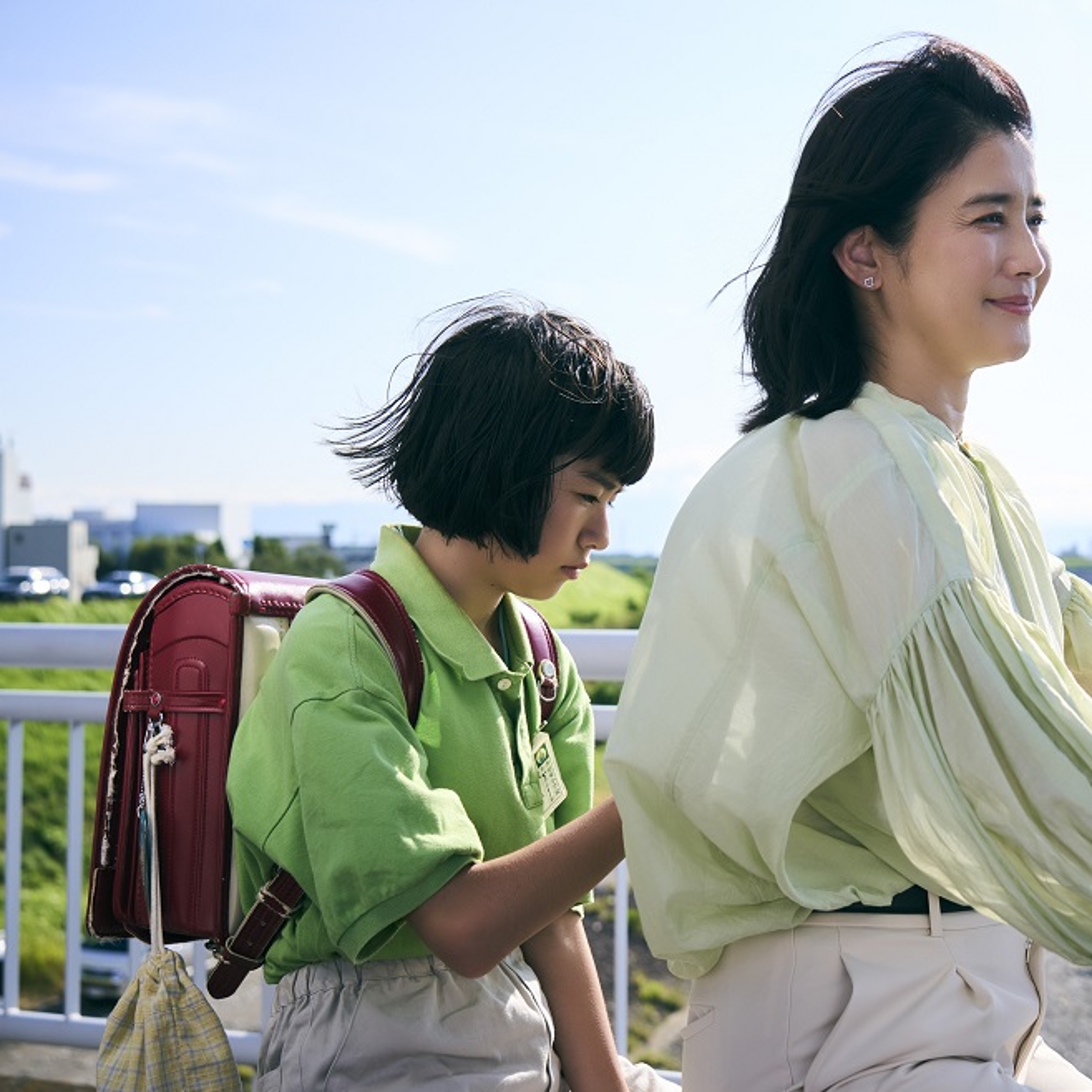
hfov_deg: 32.2
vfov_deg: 32.8
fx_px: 1856
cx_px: 826
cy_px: 553
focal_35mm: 52
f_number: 5
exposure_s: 1/1000
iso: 200
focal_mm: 40
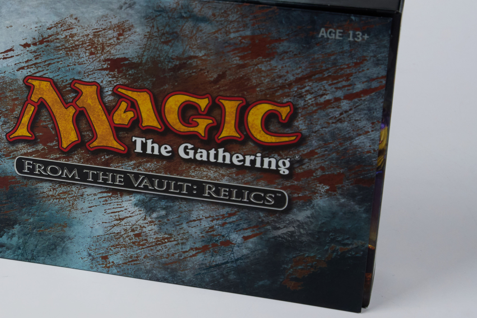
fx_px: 1386
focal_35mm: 105
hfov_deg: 19.0
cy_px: 148
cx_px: -3
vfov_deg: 13.1
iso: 800
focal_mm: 45.7
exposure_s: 1/60
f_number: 13
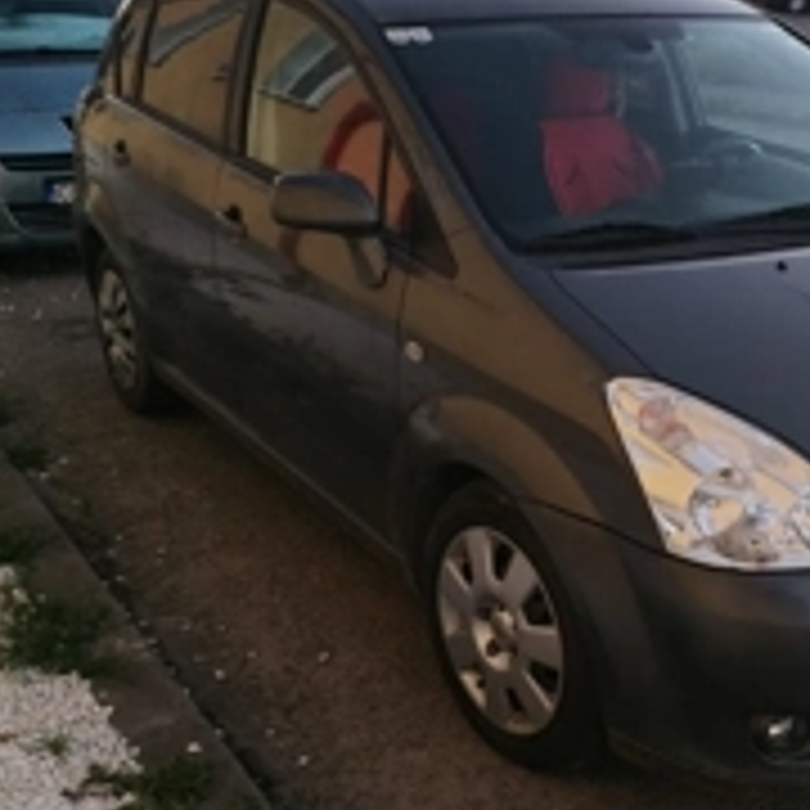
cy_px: 436
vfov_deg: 33.4
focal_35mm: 51
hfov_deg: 32.3
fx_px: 1350
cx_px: 666
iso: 183
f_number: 1.8
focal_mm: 4.75
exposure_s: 1/60
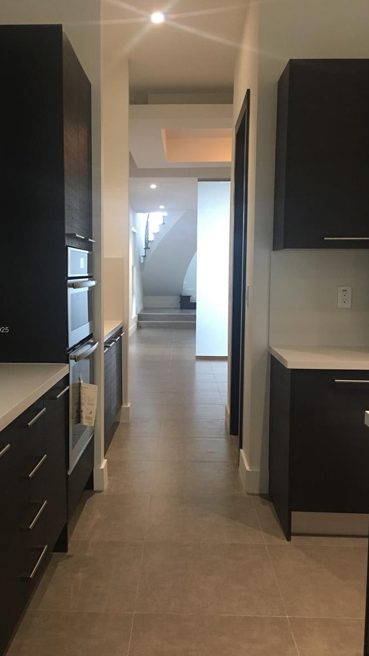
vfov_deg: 61.0
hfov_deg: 36.6
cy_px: 330
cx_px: 157
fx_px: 557
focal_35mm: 32
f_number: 2.2
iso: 100
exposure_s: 1/15
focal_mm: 4.15
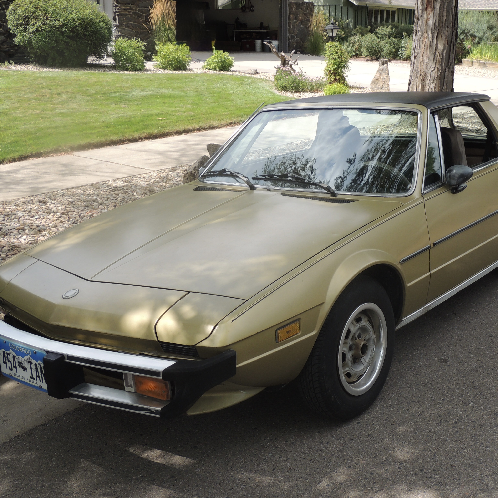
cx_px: 264
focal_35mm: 39
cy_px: 250
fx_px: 635
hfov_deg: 42.8
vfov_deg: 42.8
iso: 100
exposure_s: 1/640
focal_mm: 5.8
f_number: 3.2
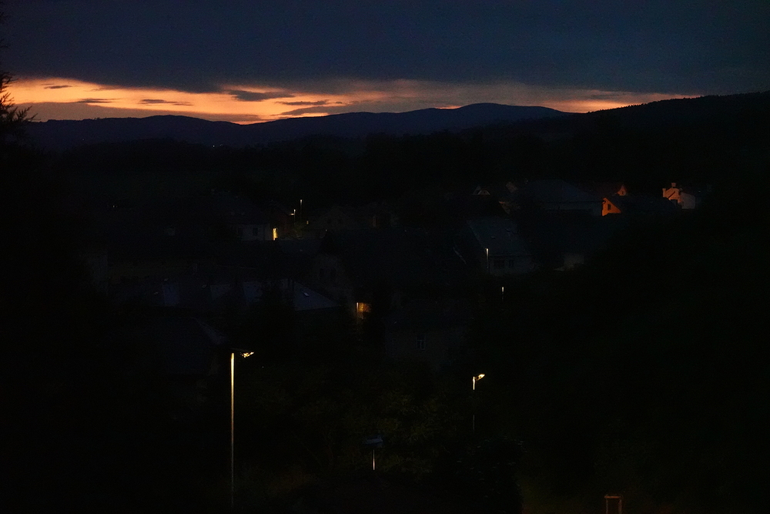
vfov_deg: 12.3
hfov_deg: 18.4
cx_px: 385
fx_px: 2374
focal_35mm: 111
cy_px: 257
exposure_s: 1/60
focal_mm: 40.37
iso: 6400
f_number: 4.5
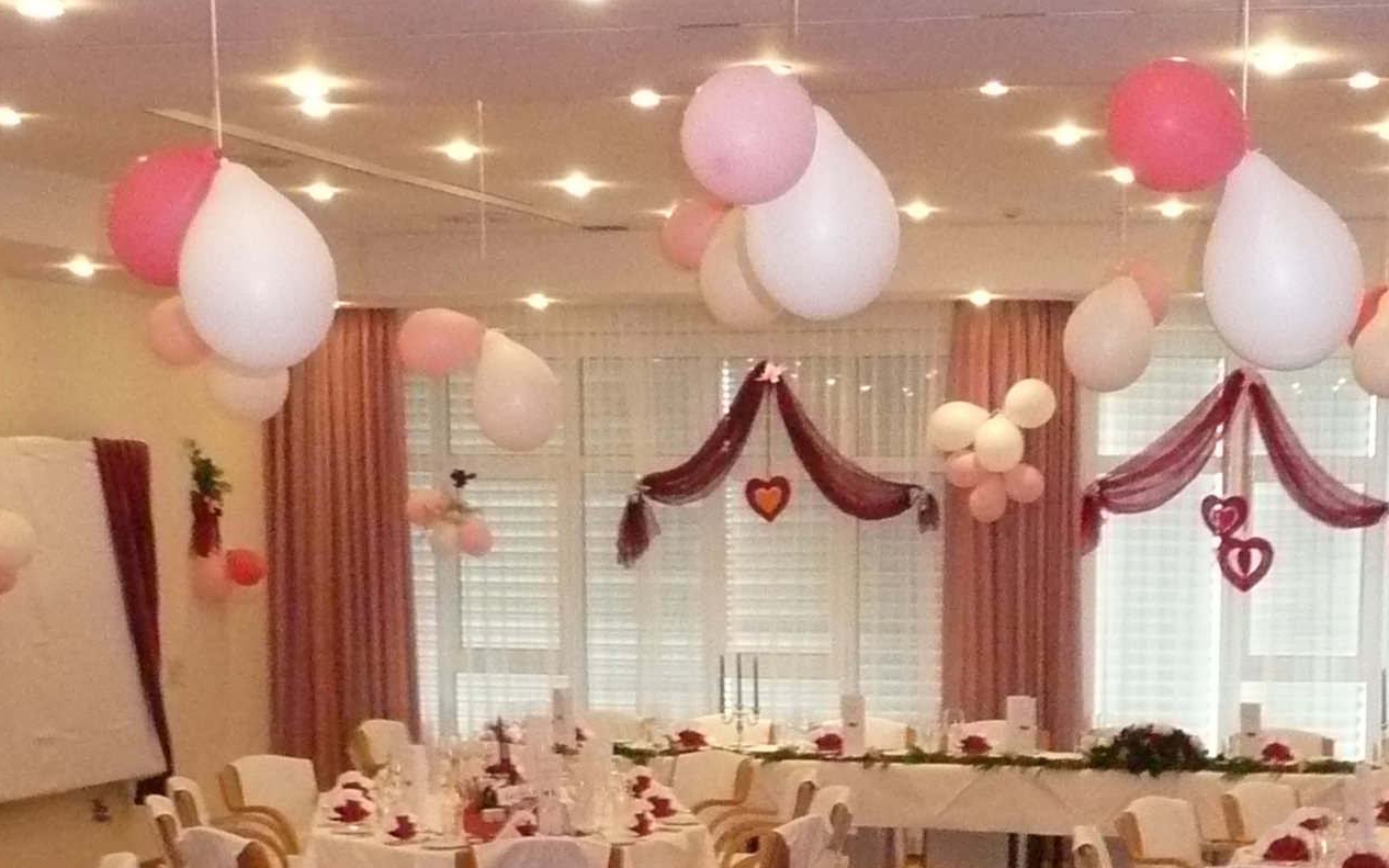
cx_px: 952
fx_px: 2725
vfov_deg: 17.2
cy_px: 1052
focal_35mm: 72
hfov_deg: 28.4
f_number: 3.3
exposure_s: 1/30
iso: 640
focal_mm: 4.6
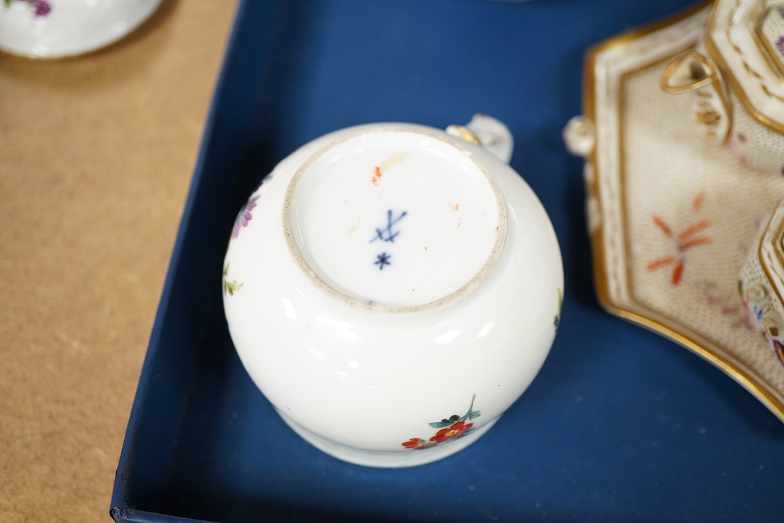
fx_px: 980
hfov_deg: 43.6
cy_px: 262
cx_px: 392
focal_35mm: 45
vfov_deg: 29.9
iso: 2500
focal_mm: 30
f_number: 4
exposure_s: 1/200
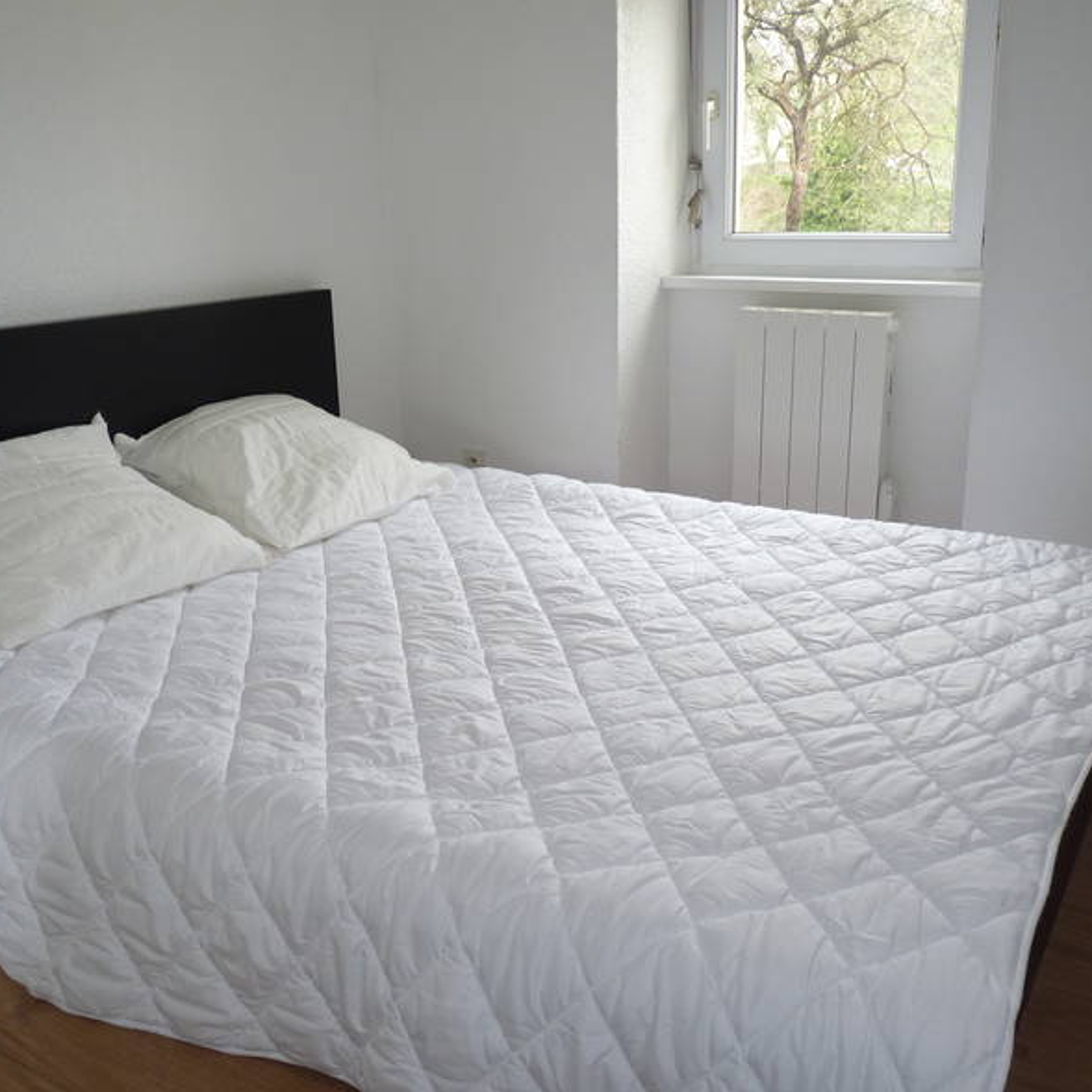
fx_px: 1142
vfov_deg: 51.1
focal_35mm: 32
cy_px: 545
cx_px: 562
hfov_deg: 51.1
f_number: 2.8
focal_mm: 4.8
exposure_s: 1/30
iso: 100
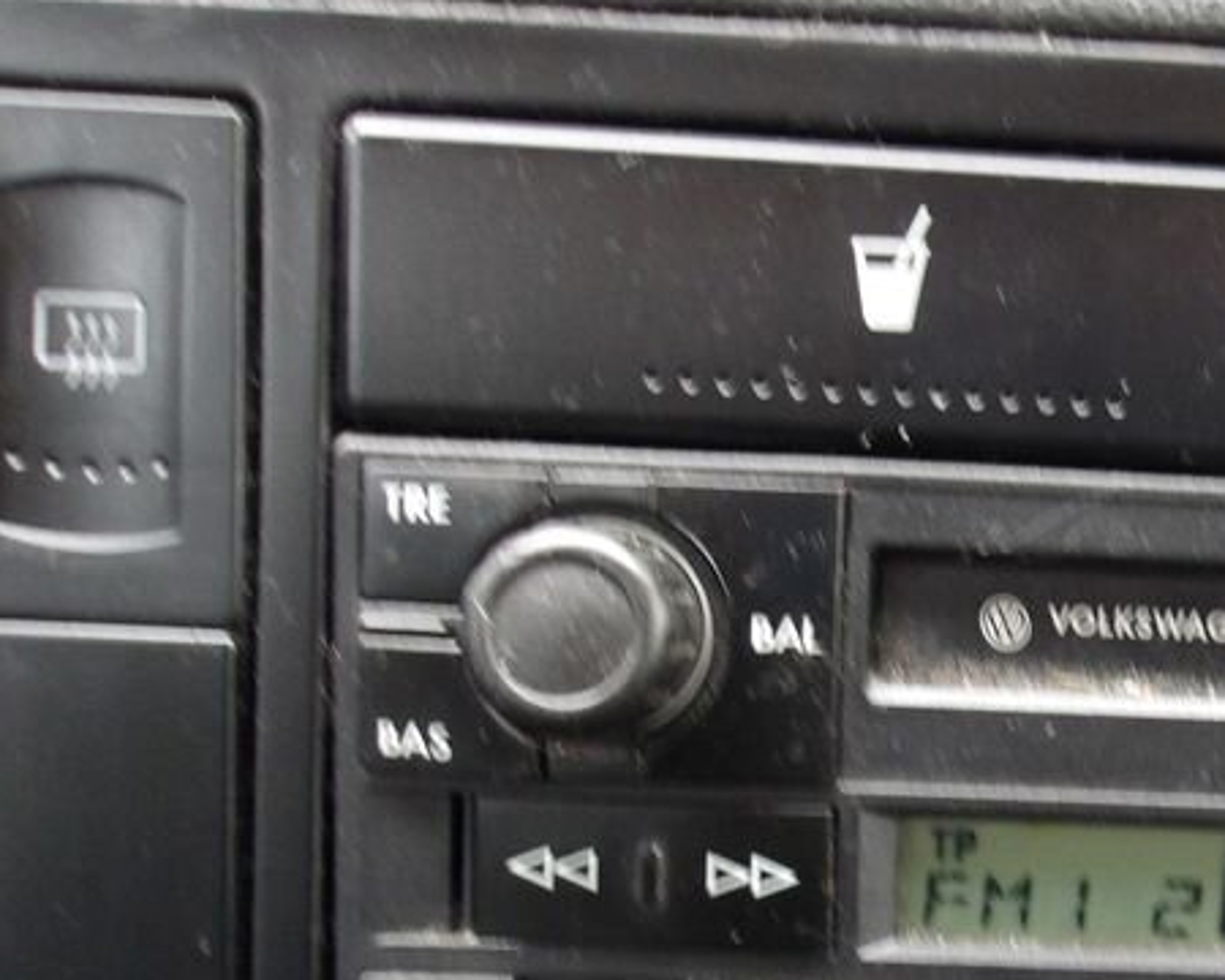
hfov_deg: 28.3
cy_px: 683
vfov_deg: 25.2
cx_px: 1388
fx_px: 2175
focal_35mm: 60
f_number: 3
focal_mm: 4.9
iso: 373
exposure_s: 1/15
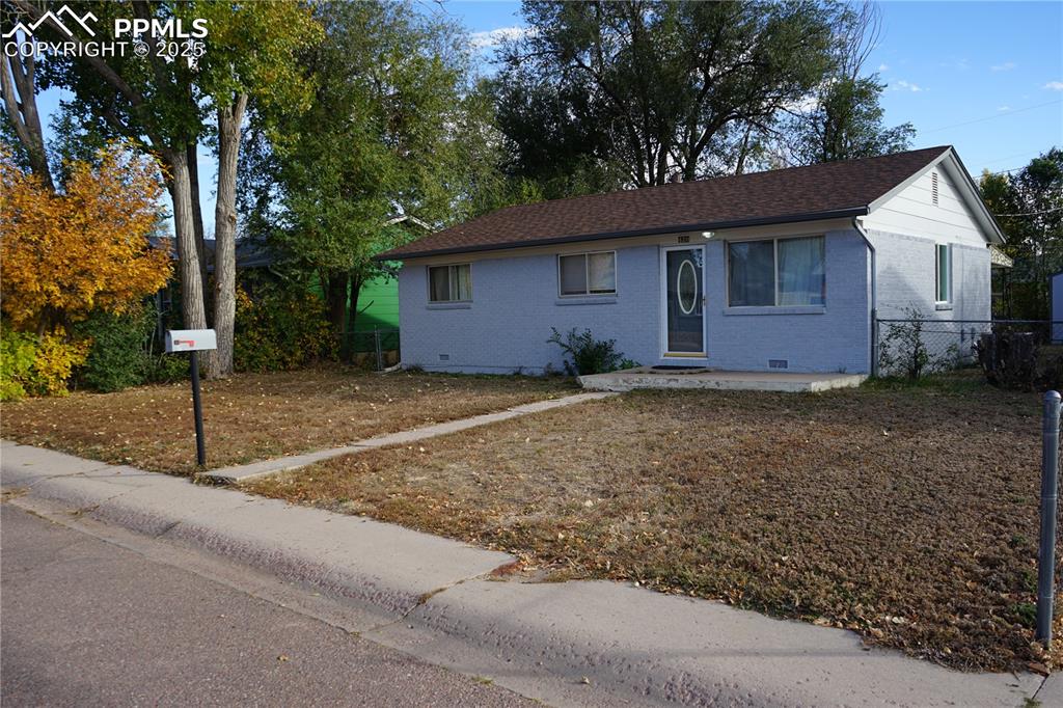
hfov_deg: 65.5
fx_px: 826
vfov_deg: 46.4
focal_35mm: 28
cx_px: 532
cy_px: 354
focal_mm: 28
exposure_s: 1/80
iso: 100
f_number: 8
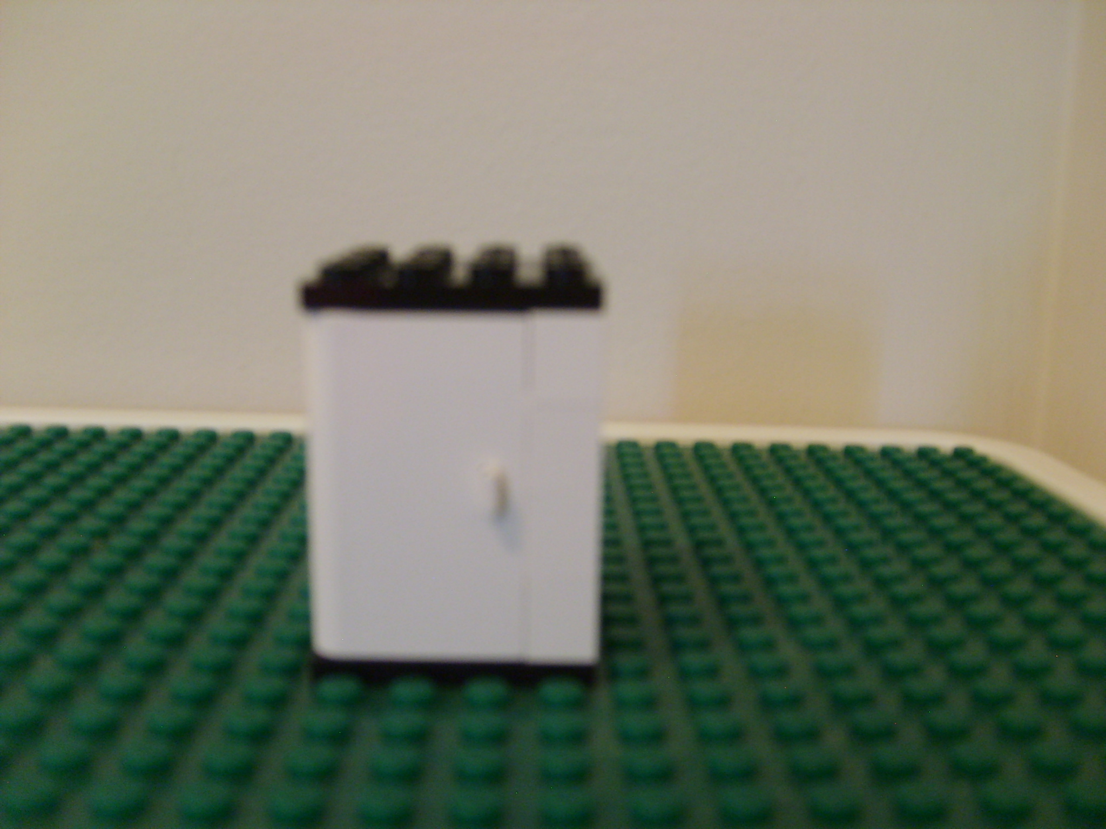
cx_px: 553
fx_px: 1118
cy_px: 414
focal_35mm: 35
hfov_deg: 52.6
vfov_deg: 40.7
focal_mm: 5.8
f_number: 2.8
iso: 184
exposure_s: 1
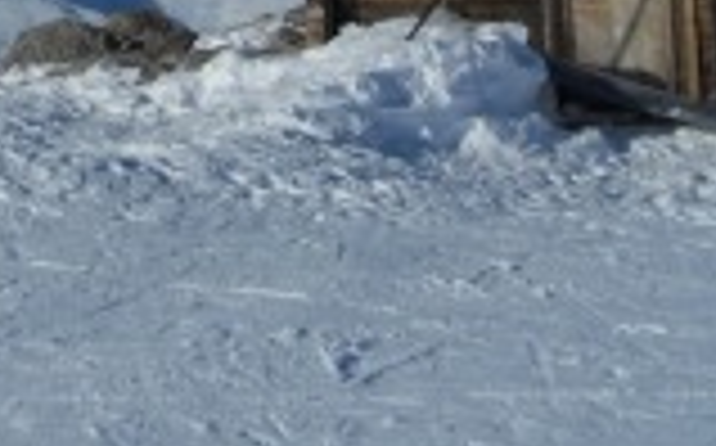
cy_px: -230
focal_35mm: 112
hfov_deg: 18.2
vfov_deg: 11.2
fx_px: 2183
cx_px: 23
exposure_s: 1/500
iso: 80
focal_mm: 6.3
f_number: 8.2
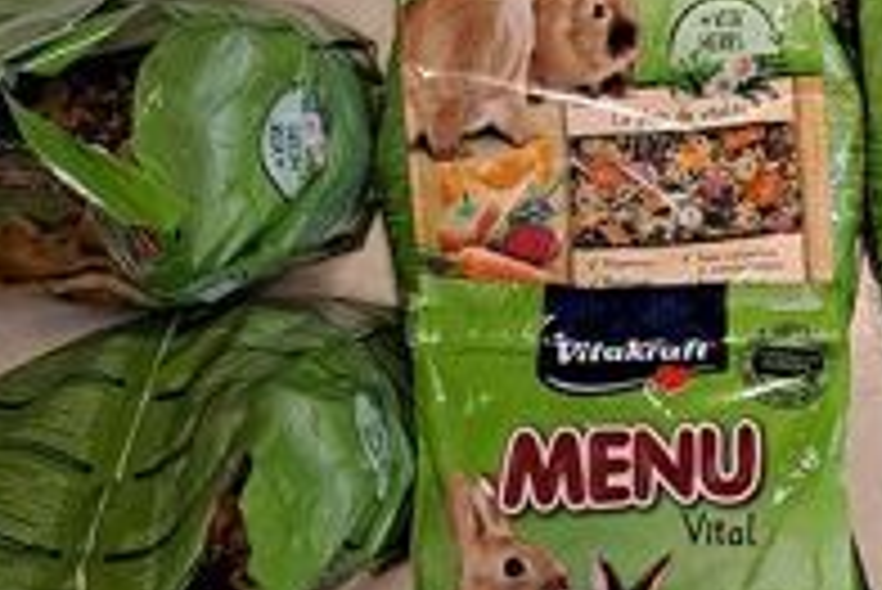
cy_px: -176
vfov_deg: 15.3
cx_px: 824
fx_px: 2084
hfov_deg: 23.2
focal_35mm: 85
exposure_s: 1/50
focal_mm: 4.6
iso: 400
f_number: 2
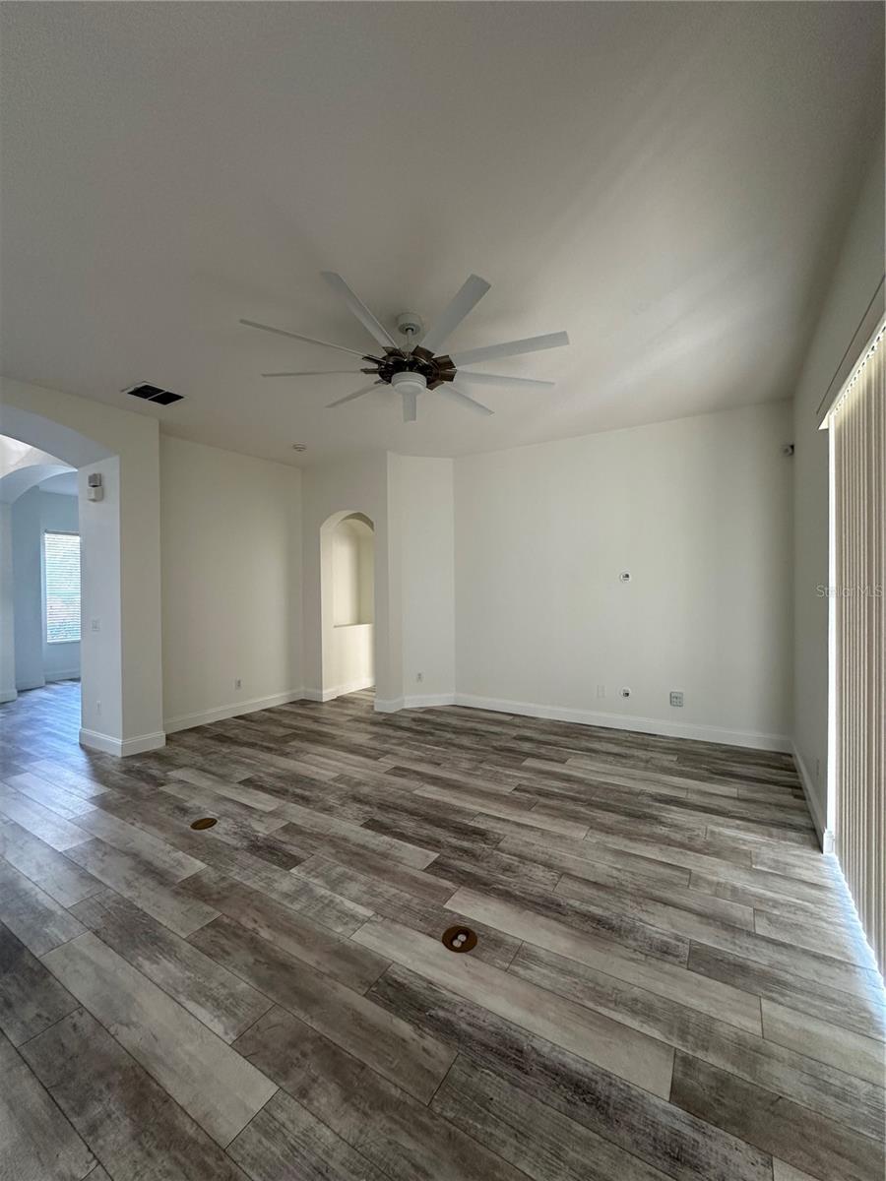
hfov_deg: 85.7
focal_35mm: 14
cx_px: 443
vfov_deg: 102.1
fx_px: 478
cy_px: 590
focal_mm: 2.22
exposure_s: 1/60
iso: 160
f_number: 2.2
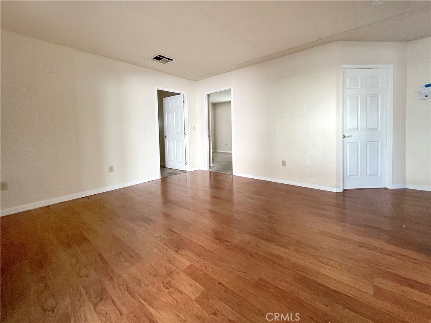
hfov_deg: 106.2
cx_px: 216
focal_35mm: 13
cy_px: 162
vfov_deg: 89.9
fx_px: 162
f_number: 1.8
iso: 250
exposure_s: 1/120
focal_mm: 1.57
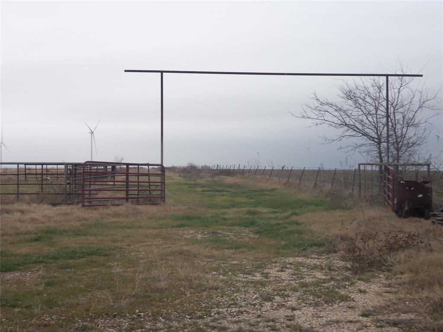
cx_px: 222
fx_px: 627
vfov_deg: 29.7
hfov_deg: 38.9
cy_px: 166
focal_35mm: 49
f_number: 4.6
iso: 64
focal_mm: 8.7
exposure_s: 1/80
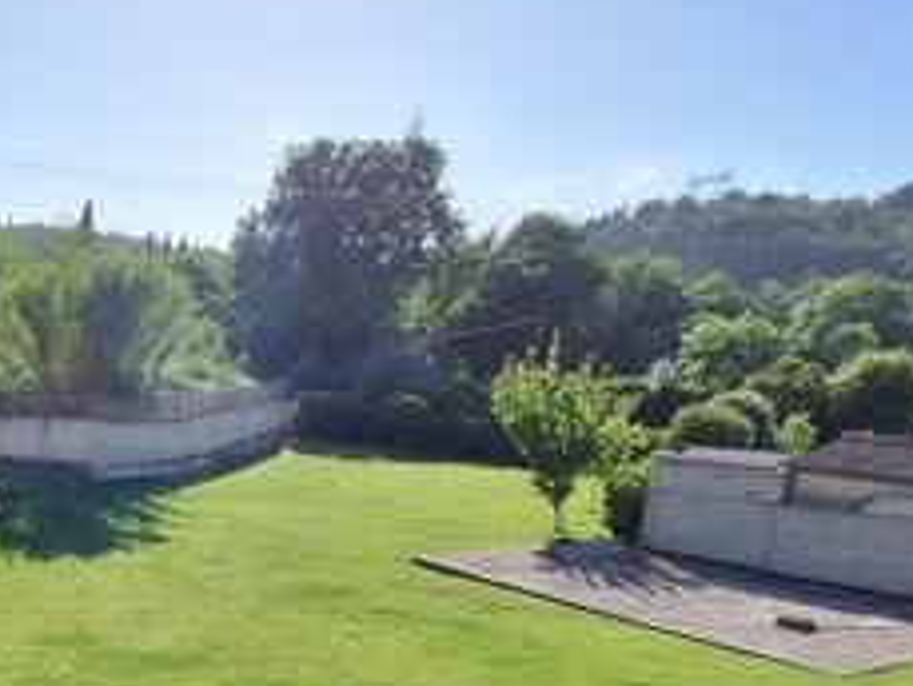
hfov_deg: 44.3
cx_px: 173
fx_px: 1056
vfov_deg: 33.1
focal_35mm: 40
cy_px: 678
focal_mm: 1.74
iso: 40
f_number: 2.2
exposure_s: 1/2786
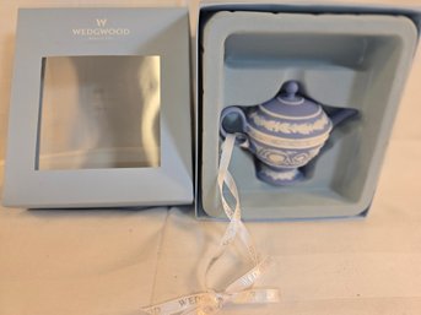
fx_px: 280
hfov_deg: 73.9
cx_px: 210
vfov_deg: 58.8
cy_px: 158
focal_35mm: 23
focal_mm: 6.3
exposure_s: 1/120
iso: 40
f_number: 1.7
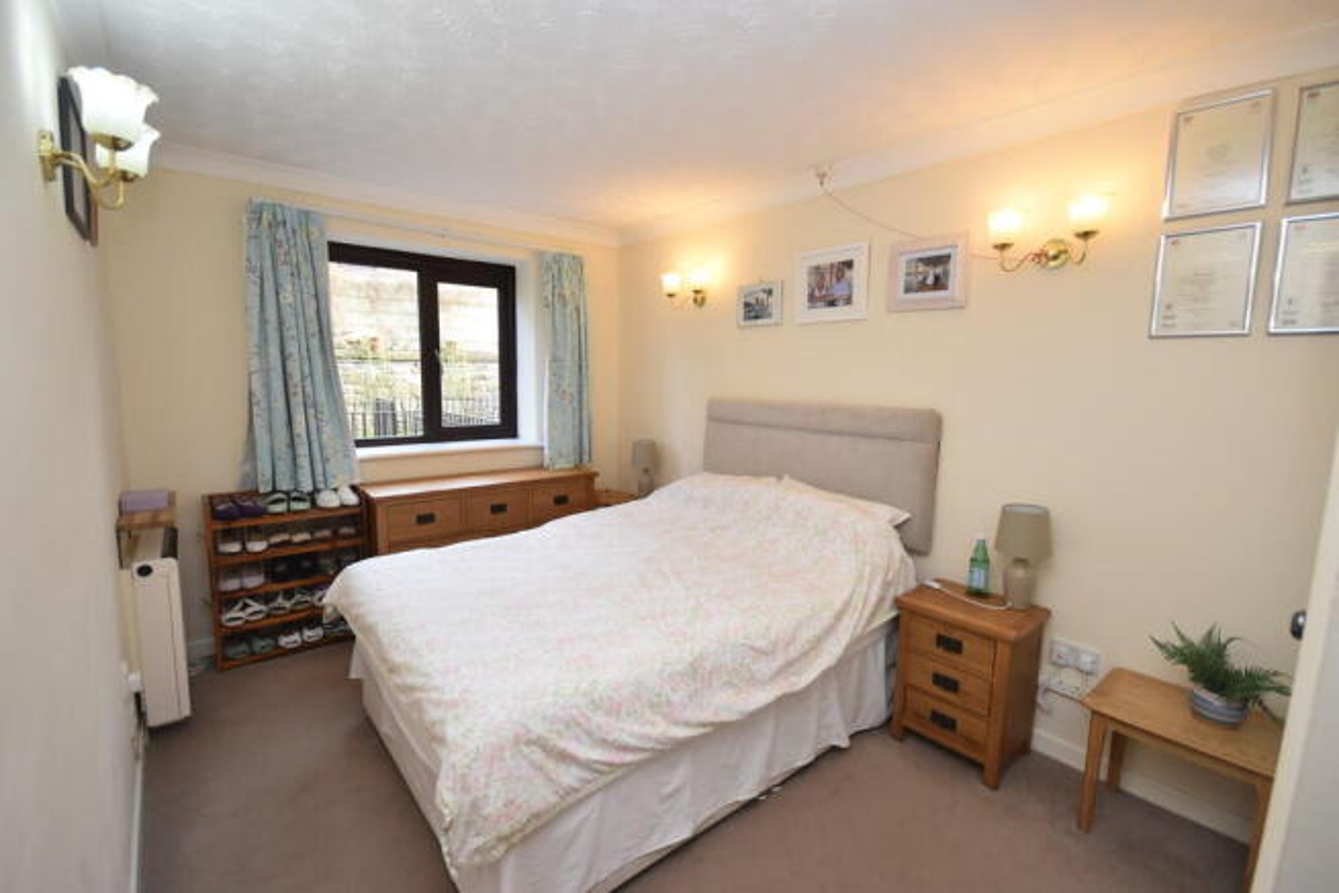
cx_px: 670
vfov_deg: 77.4
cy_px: 446
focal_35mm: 15
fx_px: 558
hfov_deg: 100.4
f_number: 4.5
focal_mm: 10
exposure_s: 1/160
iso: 800
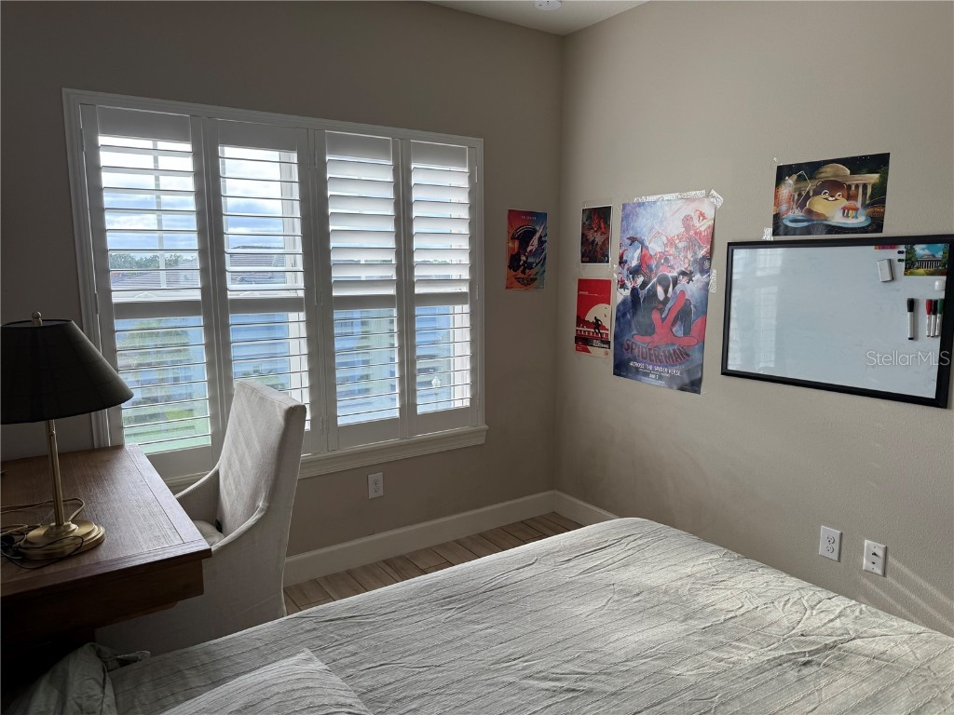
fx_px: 661
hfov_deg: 71.6
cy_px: 358
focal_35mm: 24
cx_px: 477
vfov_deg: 56.8
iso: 64
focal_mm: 6.76
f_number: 1.78
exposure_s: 1/194
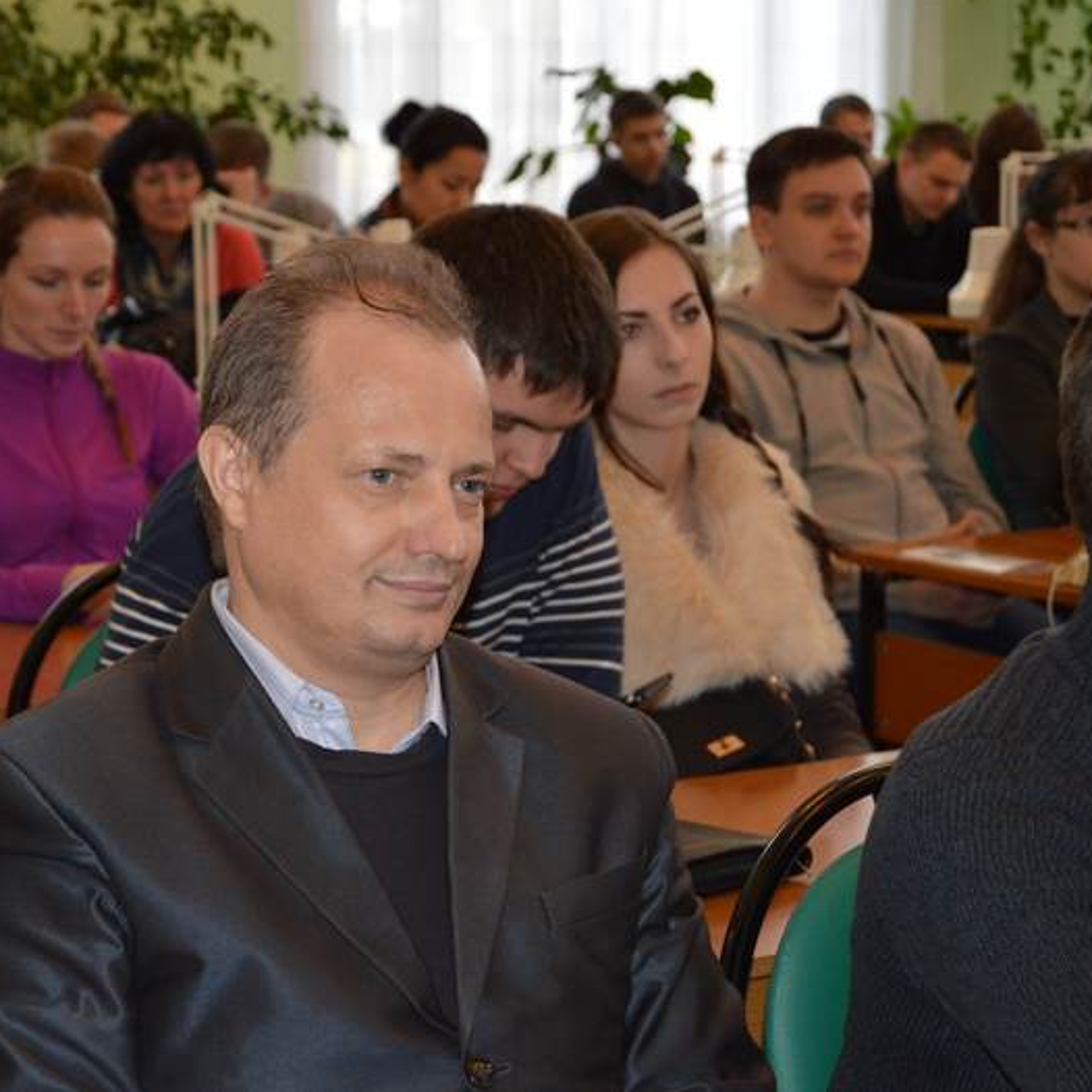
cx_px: 359
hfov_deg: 16.3
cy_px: 544
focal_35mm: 107
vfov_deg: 16.3
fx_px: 3806
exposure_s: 1/60
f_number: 5.6
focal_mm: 55
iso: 1600
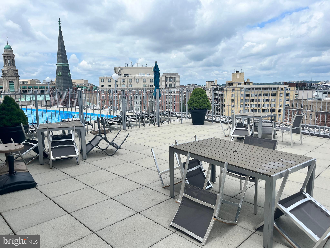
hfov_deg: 67.3
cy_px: 124
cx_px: 165
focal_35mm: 26
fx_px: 248
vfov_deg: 53.1
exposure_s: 1/5076
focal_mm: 5.1
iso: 50
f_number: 1.6
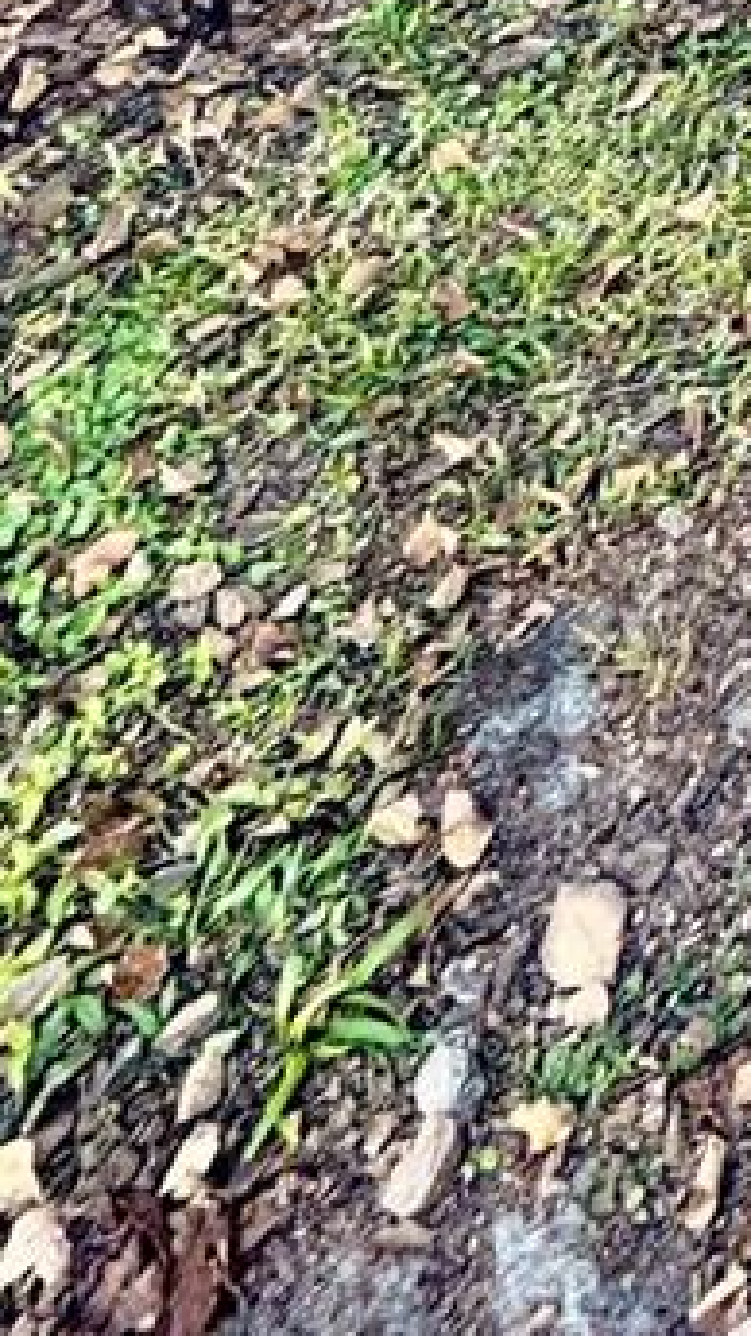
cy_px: -956
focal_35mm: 53
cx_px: 1552
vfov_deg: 23.7
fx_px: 1877
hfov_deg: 16.5
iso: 100
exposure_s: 1/120
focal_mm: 2.22
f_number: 2.2
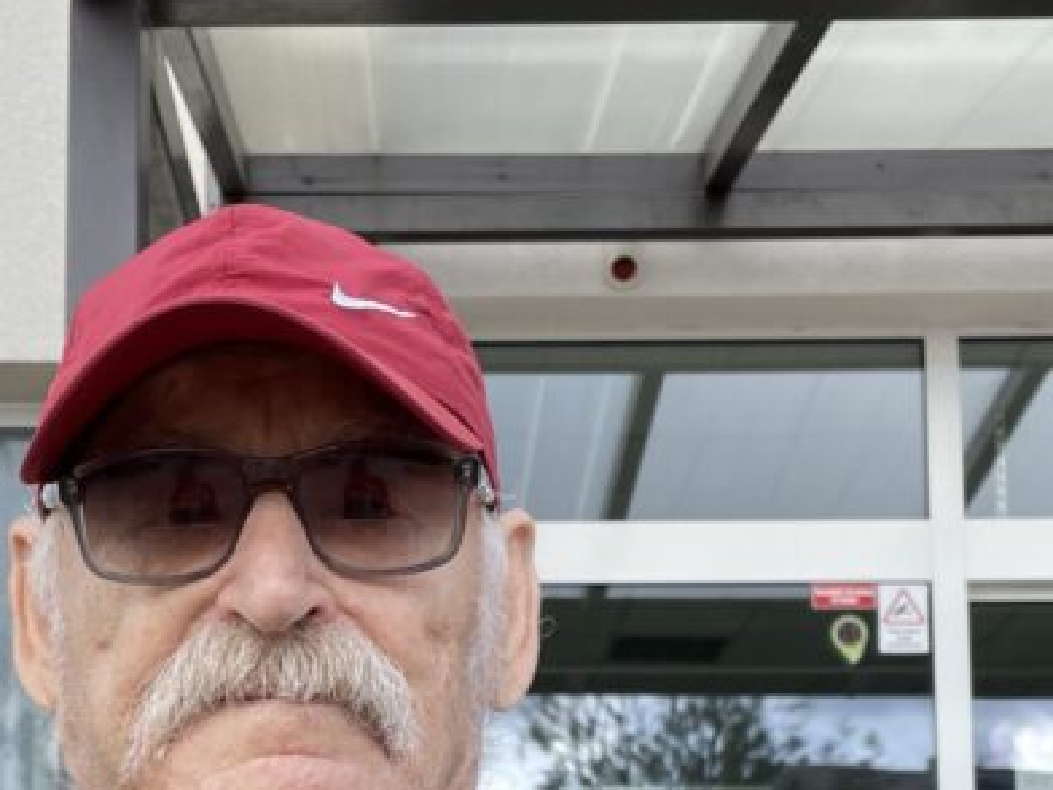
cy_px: 852
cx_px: 322
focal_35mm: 68
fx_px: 2069
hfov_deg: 28.3
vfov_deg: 20.7
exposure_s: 1/759
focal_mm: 4.2
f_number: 1.6
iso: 32
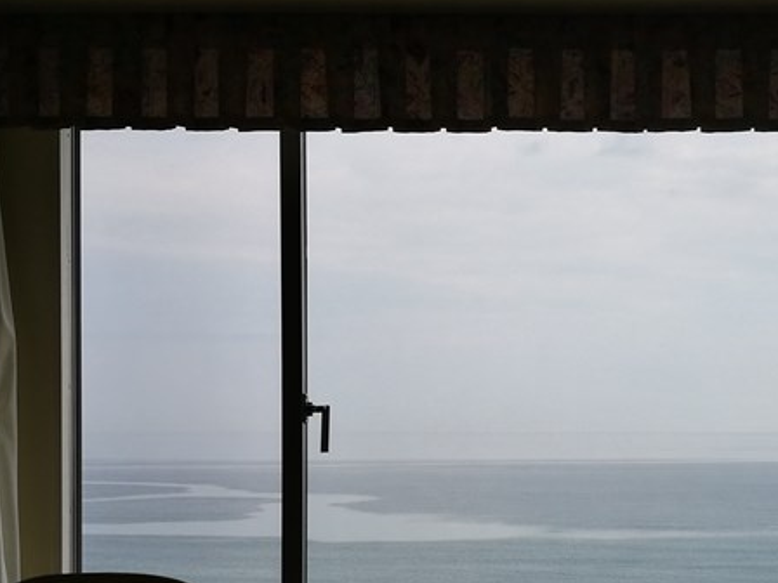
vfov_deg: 19.7
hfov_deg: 26.1
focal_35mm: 74
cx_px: 549
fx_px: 1663
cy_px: 444
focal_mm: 4.5
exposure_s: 1/451
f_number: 2.2
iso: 50
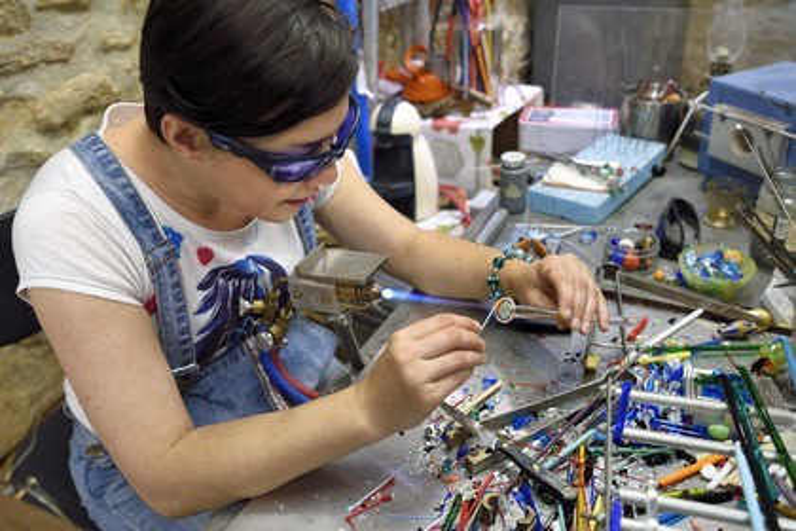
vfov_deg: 41.1
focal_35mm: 32
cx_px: 398
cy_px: 266
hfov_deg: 58.7
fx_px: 708
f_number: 4.5
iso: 800
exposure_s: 1/100
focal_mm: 32
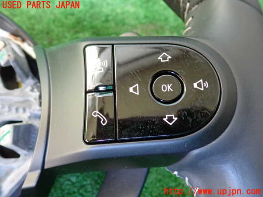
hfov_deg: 60.0
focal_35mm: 30
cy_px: 98
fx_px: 228
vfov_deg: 46.8
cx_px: 132
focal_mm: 5.4
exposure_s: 1/30
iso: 500
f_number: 2.3
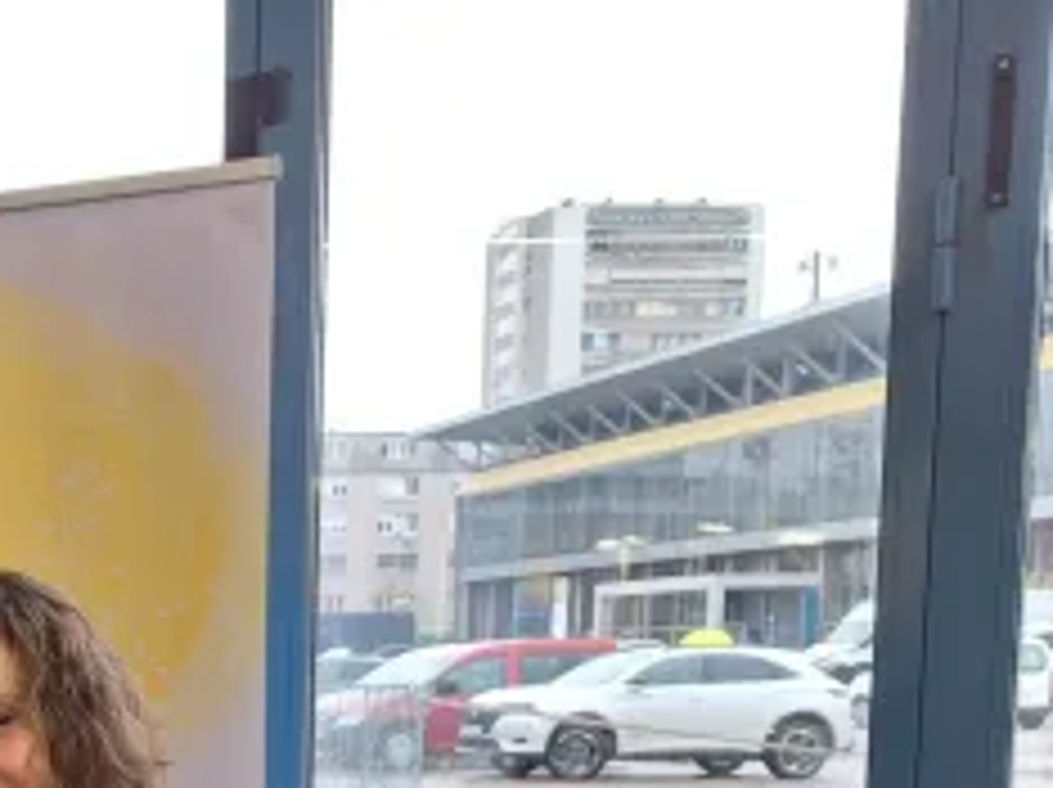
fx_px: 1793
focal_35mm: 59
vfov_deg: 23.0
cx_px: -266
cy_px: 914
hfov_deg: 27.9
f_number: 1.8
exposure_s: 1/50
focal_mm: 5.54
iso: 64
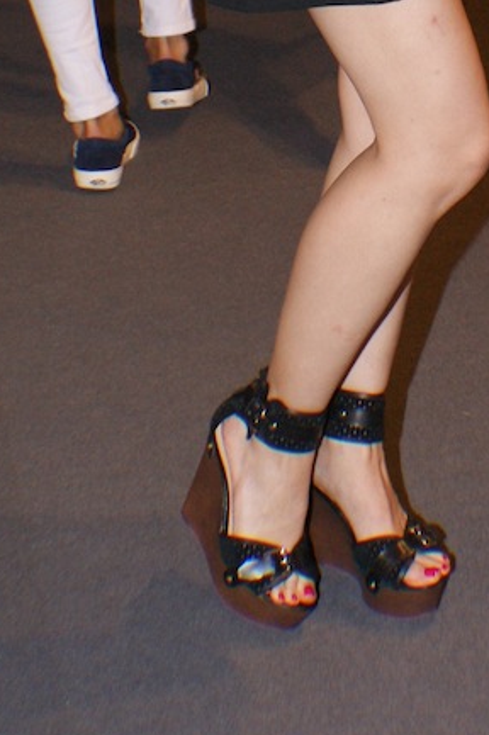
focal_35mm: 125
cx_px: 465
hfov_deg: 10.9
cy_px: -202
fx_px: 2551
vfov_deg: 15.6
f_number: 4.5
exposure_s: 1/60
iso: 400
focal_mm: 30
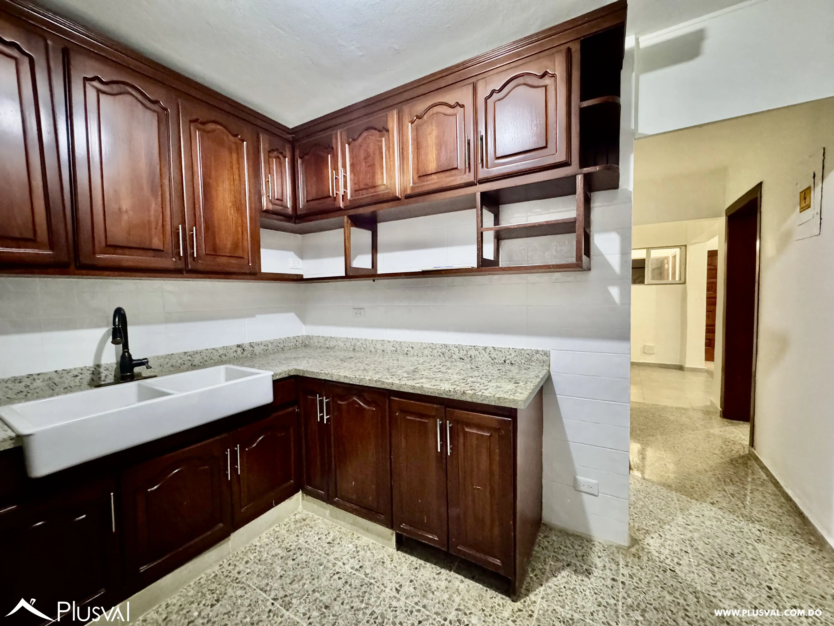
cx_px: 417
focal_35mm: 14
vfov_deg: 85.7
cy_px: 313
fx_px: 337
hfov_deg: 102.1
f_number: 2.2
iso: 1000
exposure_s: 1/40
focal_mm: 2.22
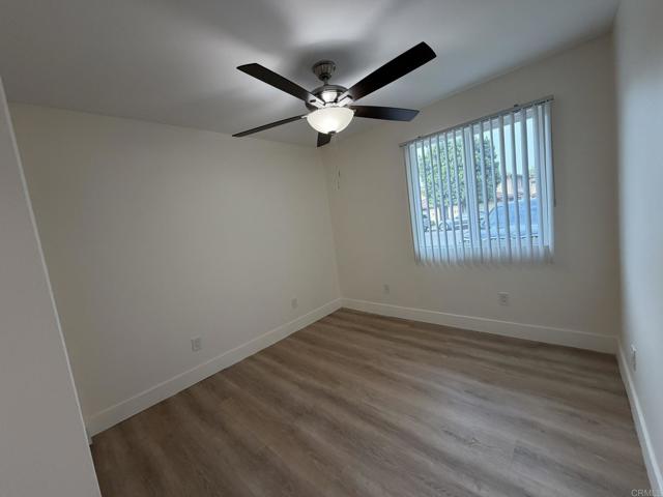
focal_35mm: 14
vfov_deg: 85.7
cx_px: 332
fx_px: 268
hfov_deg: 102.1
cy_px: 248
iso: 160
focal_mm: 2.22
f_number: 2.2
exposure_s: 1/120
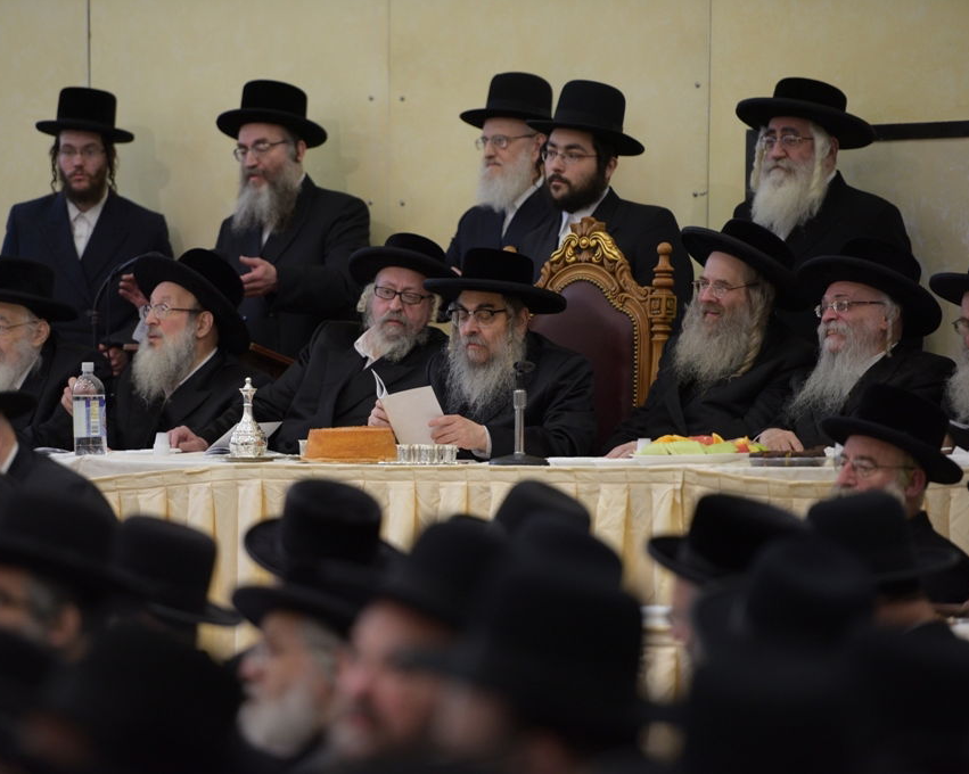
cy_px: 386
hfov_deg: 8.6
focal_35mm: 226
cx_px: 403
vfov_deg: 6.8
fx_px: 6478
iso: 800
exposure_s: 1/125
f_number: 2.8
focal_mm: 200
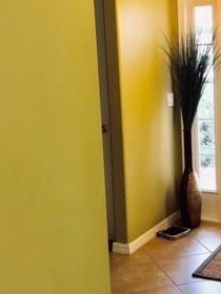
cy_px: 151
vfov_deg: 30.3
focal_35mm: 64
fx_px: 545
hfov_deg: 22.8
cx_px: 154
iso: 80
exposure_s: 1/60
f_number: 1.8
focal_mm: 4
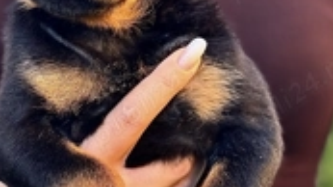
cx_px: 87
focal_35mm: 121
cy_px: 131
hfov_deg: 17.6
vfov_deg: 10.0
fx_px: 1068
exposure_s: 1/121
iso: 80
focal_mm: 6.76
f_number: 1.78
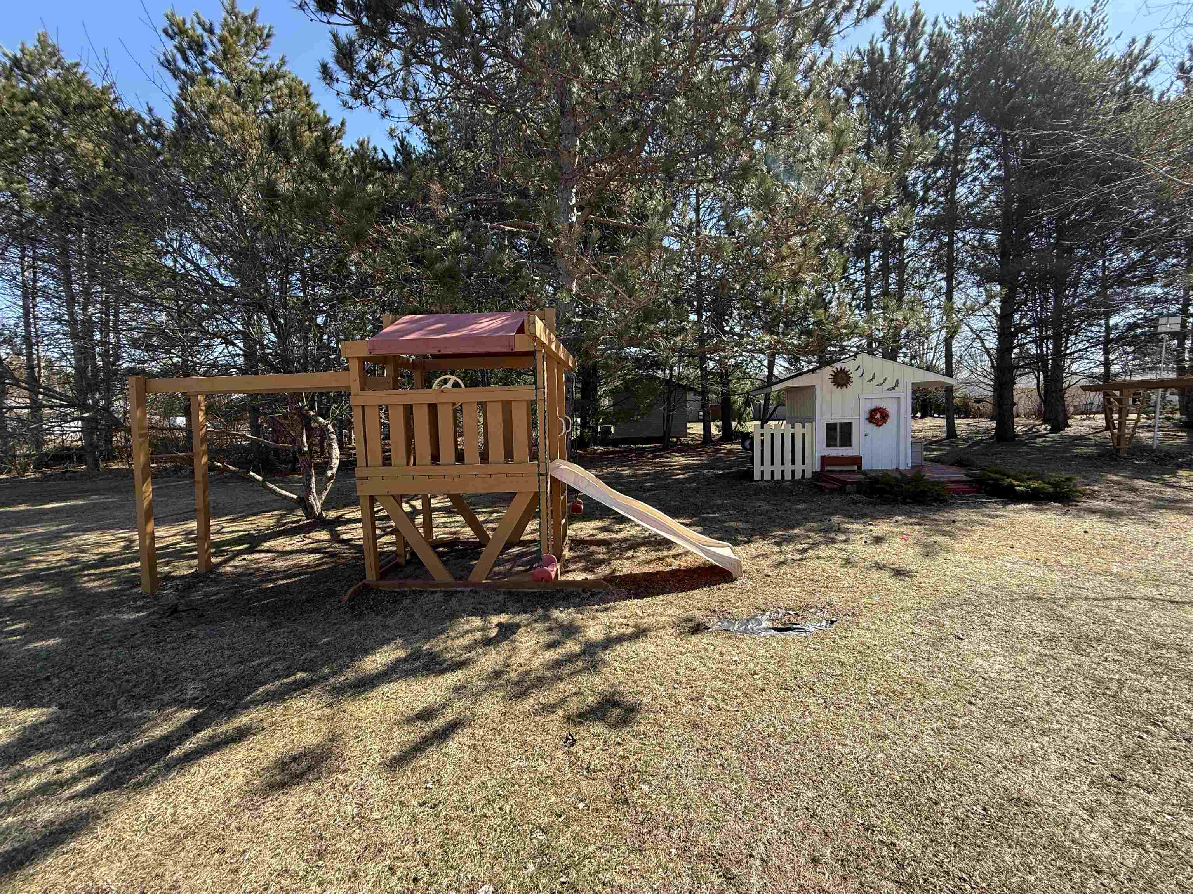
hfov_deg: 102.1
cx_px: 596
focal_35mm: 14
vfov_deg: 85.7
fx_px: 482
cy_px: 447
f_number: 2.2
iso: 50
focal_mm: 2.22
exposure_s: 1/430
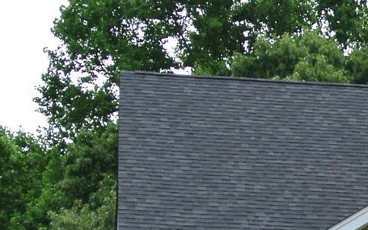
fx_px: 2348
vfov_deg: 5.5
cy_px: 414
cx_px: 734
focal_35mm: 234
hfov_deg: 8.5
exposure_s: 1/500
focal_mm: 18.9
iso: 100
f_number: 4.8
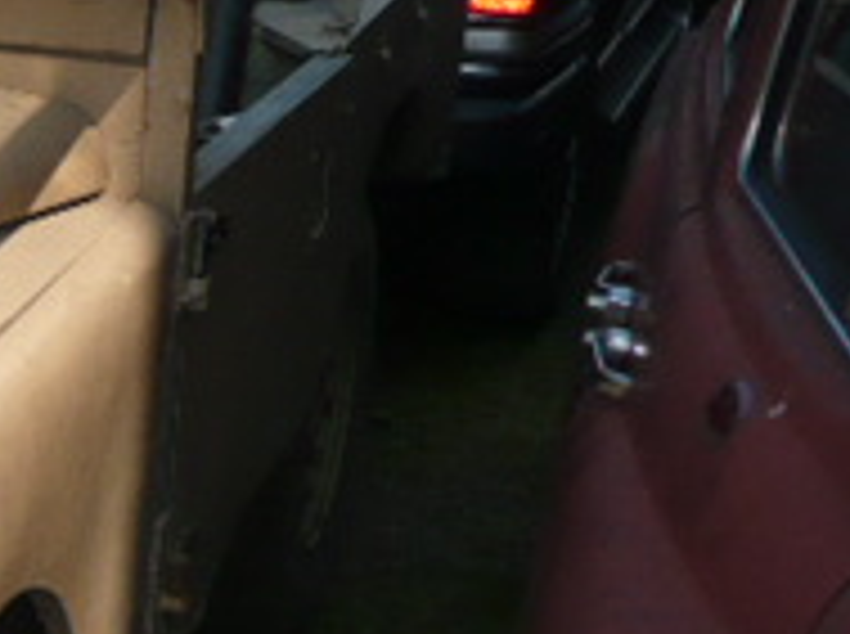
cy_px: 418
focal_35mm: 95
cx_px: -508
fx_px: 2328
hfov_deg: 17.9
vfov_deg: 15.5
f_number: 3.3
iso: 100
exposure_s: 1/640
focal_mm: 4.6
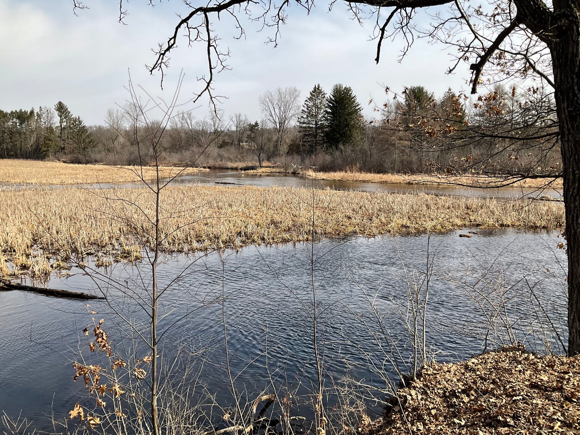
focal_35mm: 29
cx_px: 290
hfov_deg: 61.7
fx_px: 486
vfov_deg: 48.2
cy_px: 218
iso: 25
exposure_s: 1/1912
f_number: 1.8
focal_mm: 3
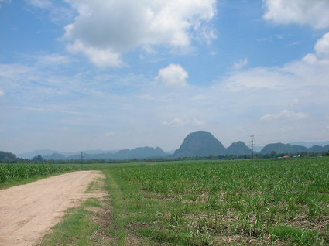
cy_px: 123
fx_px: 361
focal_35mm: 38
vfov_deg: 37.7
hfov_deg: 49.0
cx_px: 164
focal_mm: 6.3
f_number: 5.6
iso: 50
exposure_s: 1/360
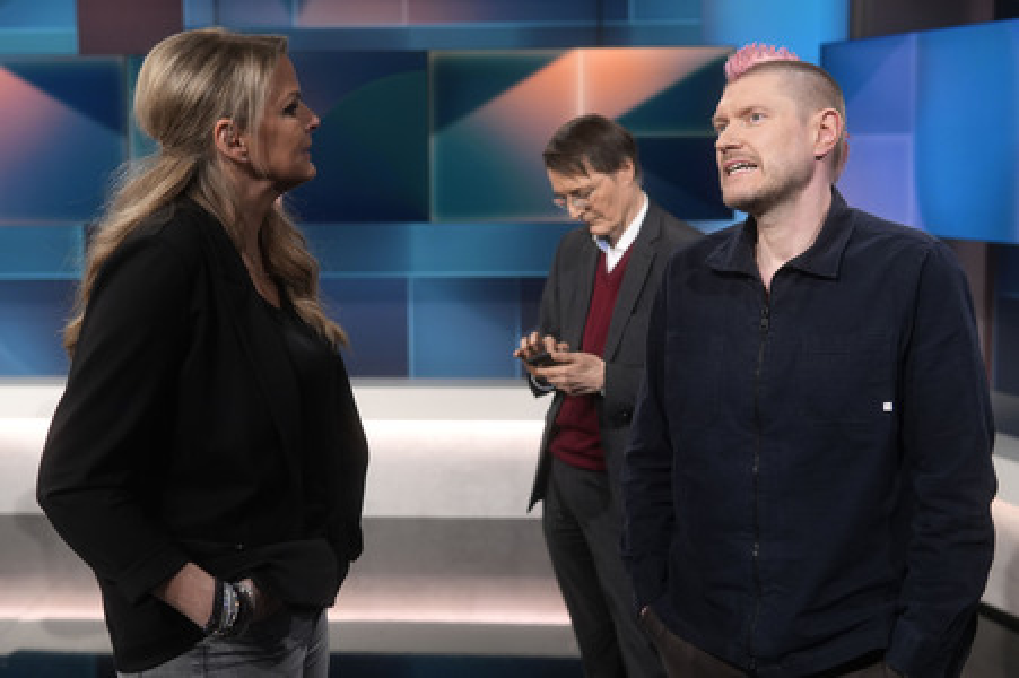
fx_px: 1273
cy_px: 339
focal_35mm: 45
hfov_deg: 43.6
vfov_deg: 29.8
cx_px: 510
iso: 640
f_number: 2.2
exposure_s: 1/160
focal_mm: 30
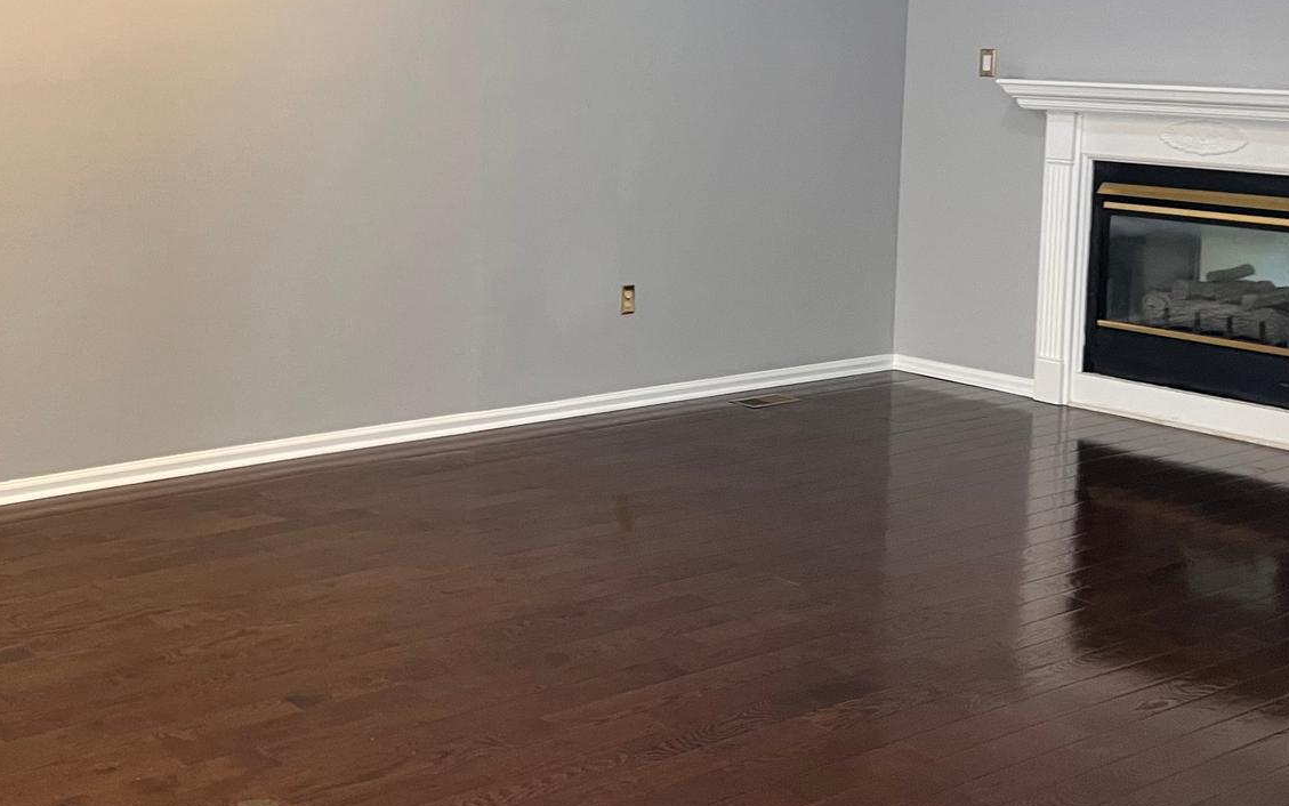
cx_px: 288
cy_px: 172
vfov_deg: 25.4
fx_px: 1757
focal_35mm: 50
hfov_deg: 39.0
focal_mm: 5.1
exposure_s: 1/60
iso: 100
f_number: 1.6
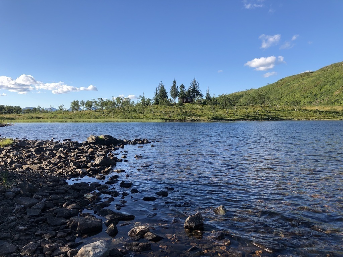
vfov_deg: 49.7
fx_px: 277
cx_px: 172
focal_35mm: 28
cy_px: 128
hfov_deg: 63.4
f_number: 1.8
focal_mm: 4
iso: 20
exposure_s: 1/1116
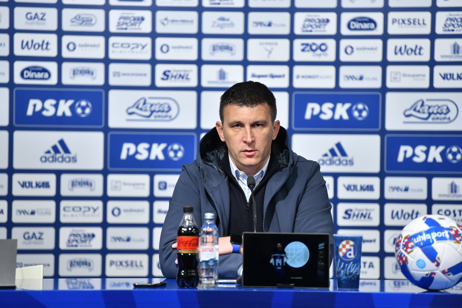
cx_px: 231
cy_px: 154
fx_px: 2437
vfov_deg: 7.2
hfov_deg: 10.8
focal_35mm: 190
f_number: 2.8
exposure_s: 1/1000
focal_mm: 190
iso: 1250
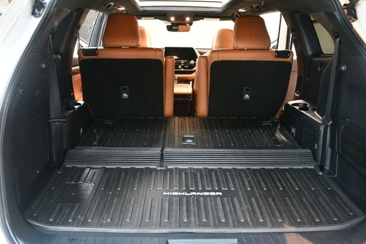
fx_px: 335
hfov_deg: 57.2
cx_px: 183
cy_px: 122
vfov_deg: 39.9
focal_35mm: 33
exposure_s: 1/60
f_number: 3.5
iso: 9000
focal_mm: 22
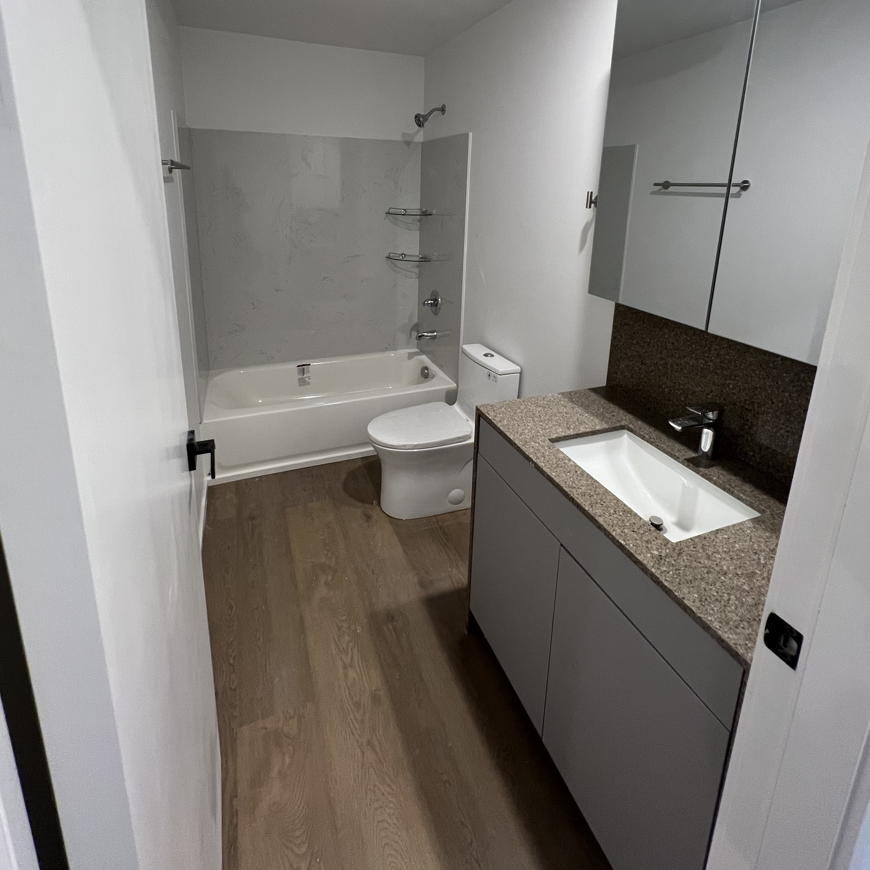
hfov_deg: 87.4
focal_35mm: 16
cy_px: 298
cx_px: 428
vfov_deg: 84.7
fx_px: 455
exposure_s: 1/60
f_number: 1.8
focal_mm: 1.57
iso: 200
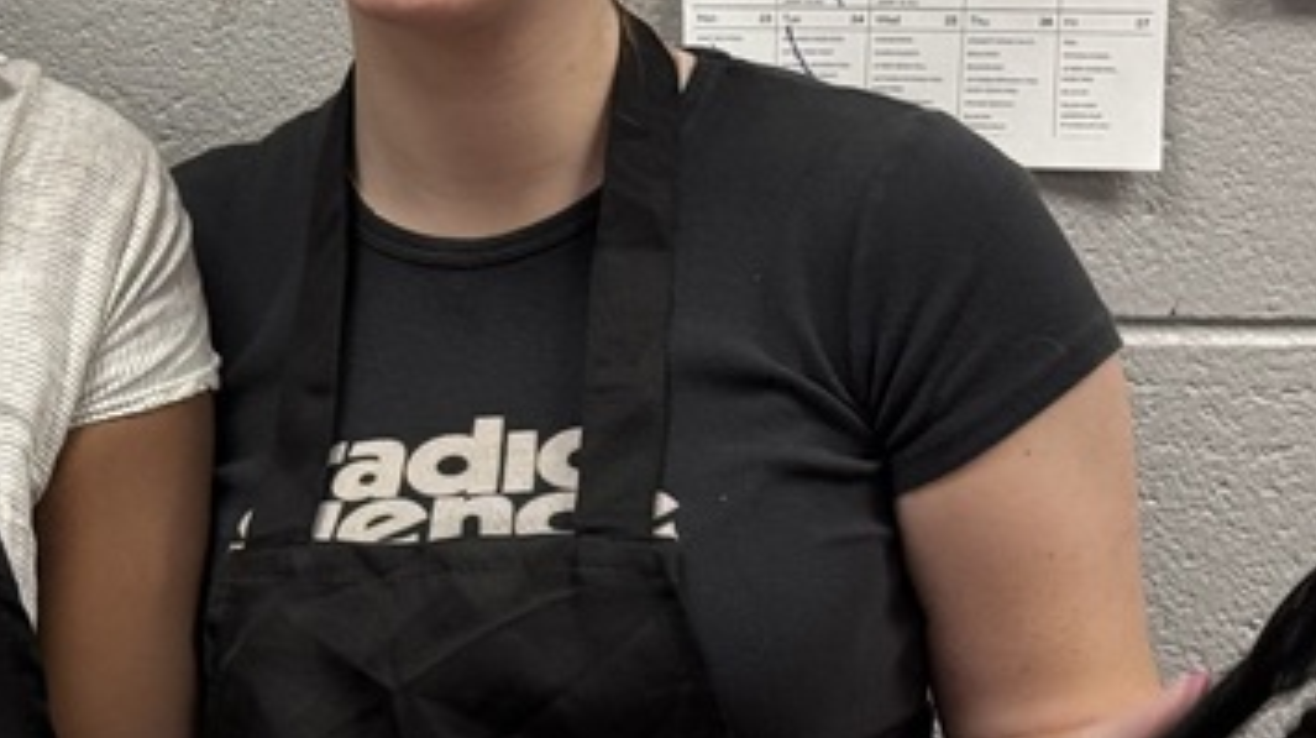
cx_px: -393
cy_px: 286
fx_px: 5265
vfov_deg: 8.0
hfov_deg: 13.7
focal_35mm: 151
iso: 125
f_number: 1.78
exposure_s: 1/60
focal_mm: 6.76
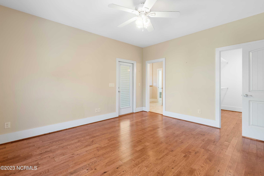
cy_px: 88
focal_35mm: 15
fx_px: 110
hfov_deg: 100.4
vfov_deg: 77.3
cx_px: 132
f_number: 4.5
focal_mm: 10
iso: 100
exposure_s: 1/3
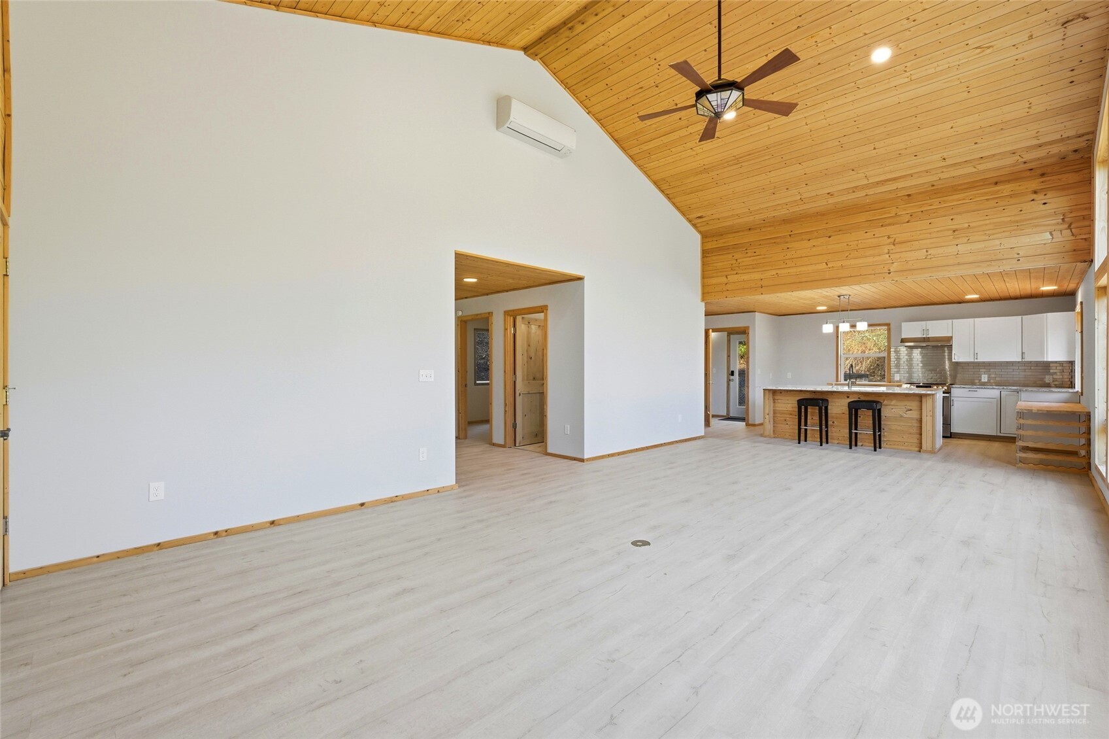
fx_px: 493
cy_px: 370
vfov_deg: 73.7
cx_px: 554
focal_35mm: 16
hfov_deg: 96.8
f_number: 9
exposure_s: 1/500
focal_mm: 16
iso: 400
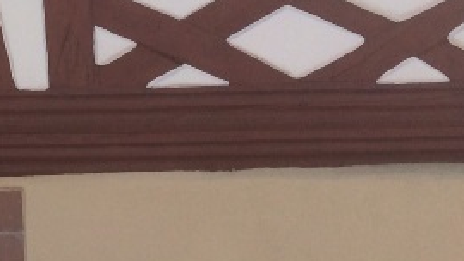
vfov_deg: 11.5
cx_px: -129
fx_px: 1194
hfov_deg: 20.3
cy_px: -230
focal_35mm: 97
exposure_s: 1/1866
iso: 32
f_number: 2.2
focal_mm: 4.12
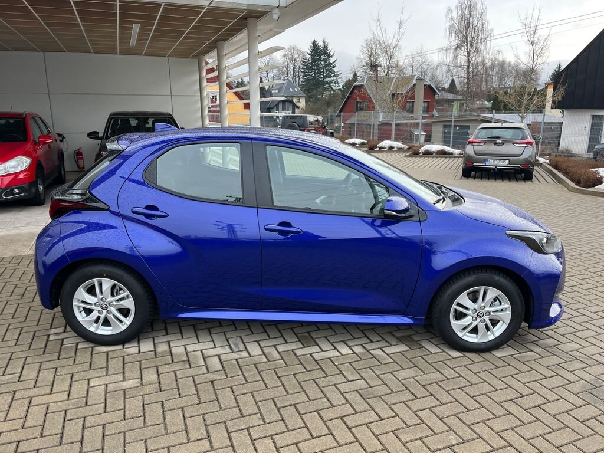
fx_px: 454
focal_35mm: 26
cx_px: 302
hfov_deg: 67.3
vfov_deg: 53.1
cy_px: 226
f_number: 1.6
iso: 50
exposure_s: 1/357
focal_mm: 5.1
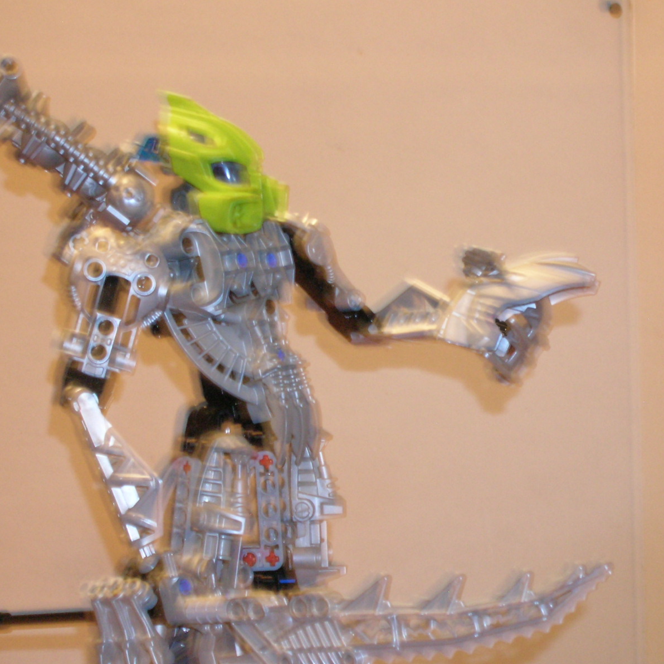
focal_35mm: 121
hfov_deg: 14.4
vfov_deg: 14.4
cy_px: 333
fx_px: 2626
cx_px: 317
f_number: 4.9
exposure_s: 1/1.2
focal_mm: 17.1
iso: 200
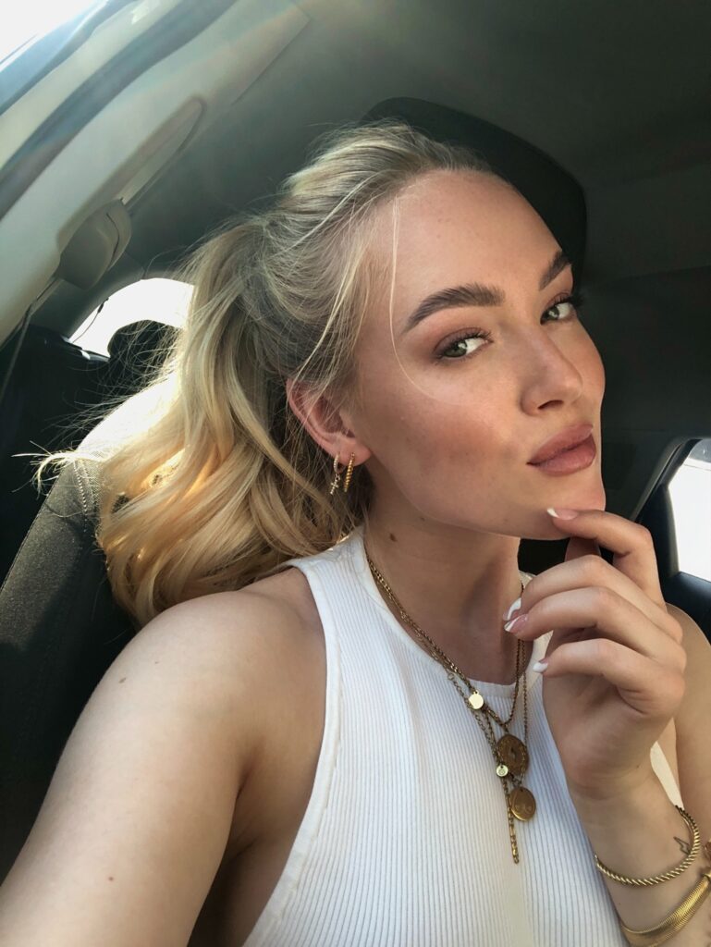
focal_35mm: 32
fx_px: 876
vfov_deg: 56.8
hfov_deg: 44.2
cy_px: 474
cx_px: 356
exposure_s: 1/120
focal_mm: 2.87
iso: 40
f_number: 2.2
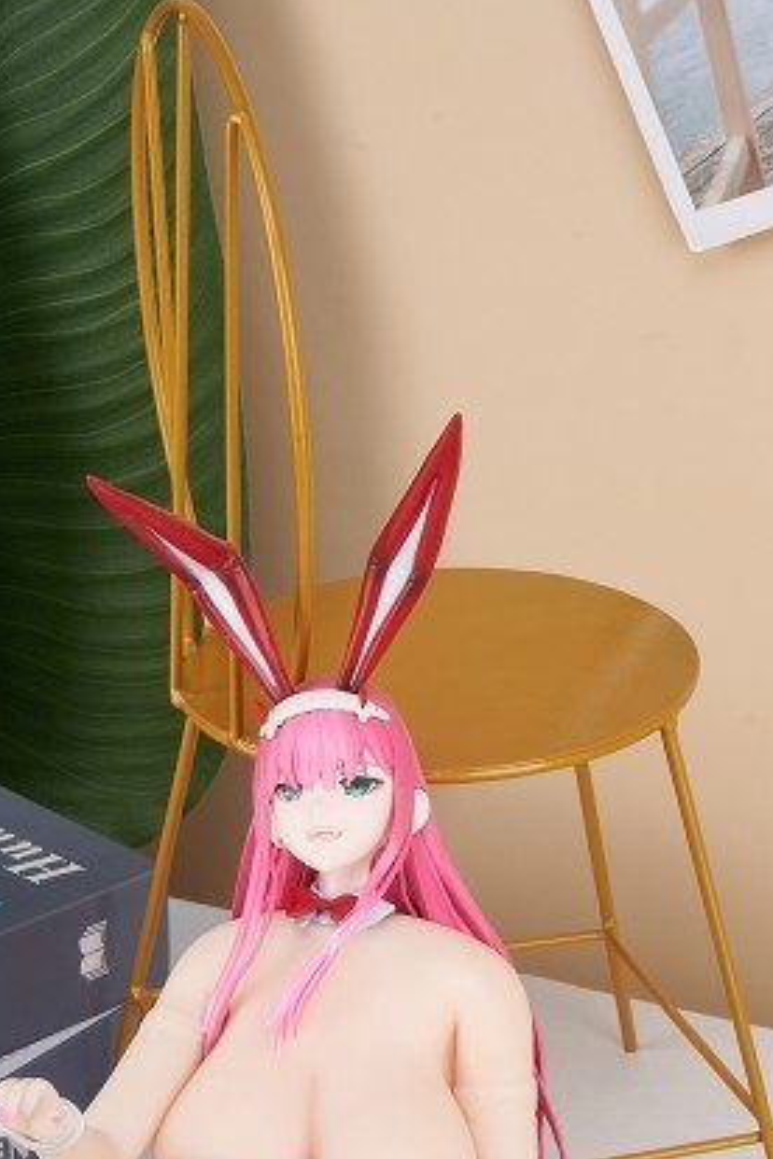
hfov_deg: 9.3
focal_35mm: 148
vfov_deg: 13.7
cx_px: 426
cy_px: 1097
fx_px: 4766
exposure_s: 1/125
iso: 160
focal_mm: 68
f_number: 20
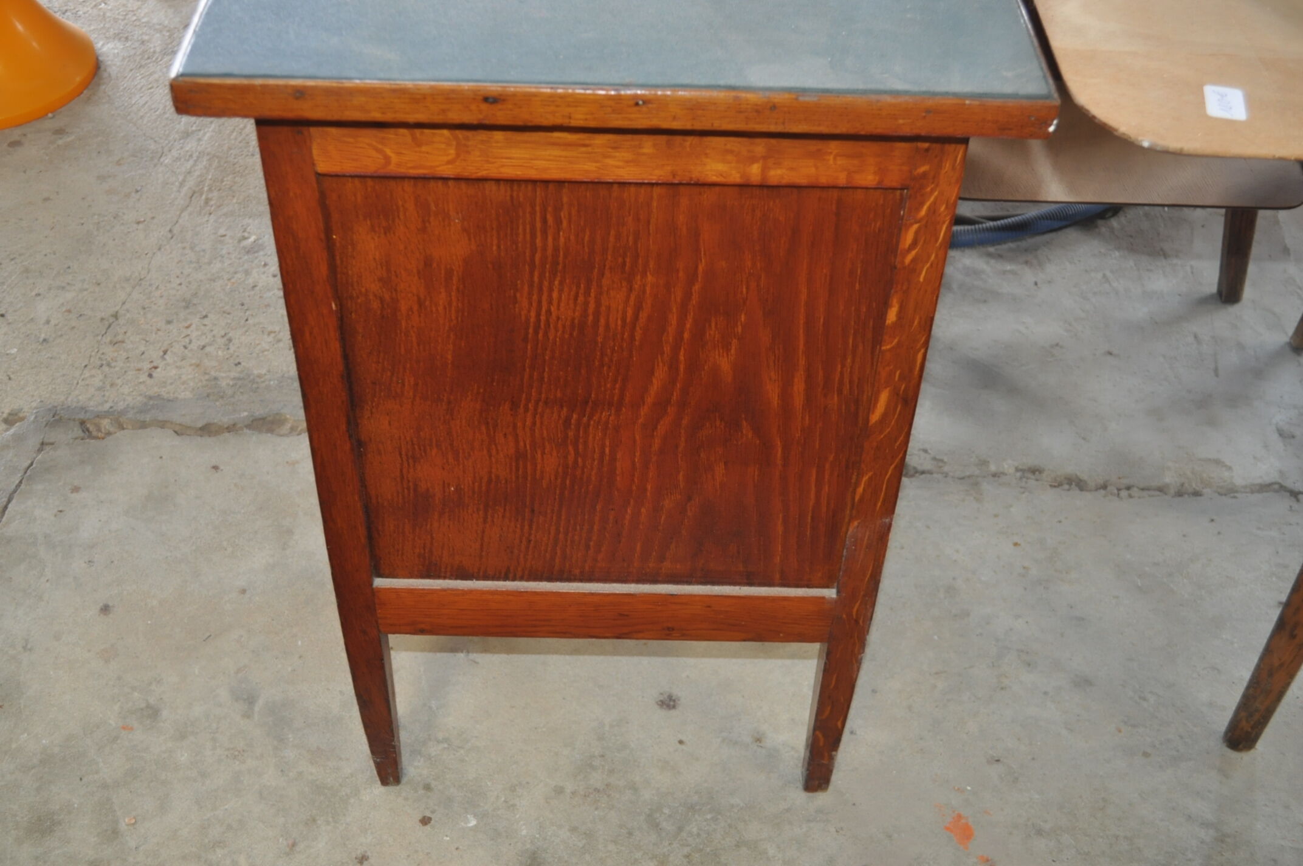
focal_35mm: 42
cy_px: 433
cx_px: 652
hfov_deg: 46.4
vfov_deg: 31.8
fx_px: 1518
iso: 800
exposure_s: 1/60
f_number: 4.5
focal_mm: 28
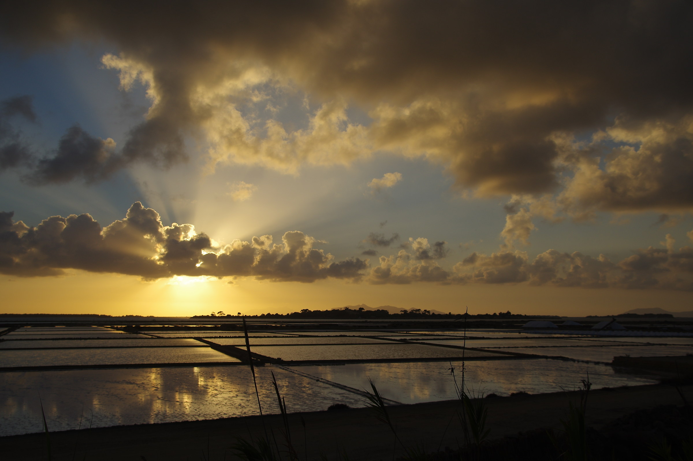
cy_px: 230
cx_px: 346
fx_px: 692
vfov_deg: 36.8
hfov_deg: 53.2
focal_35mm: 36
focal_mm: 24
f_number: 5
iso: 100
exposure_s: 1/1000
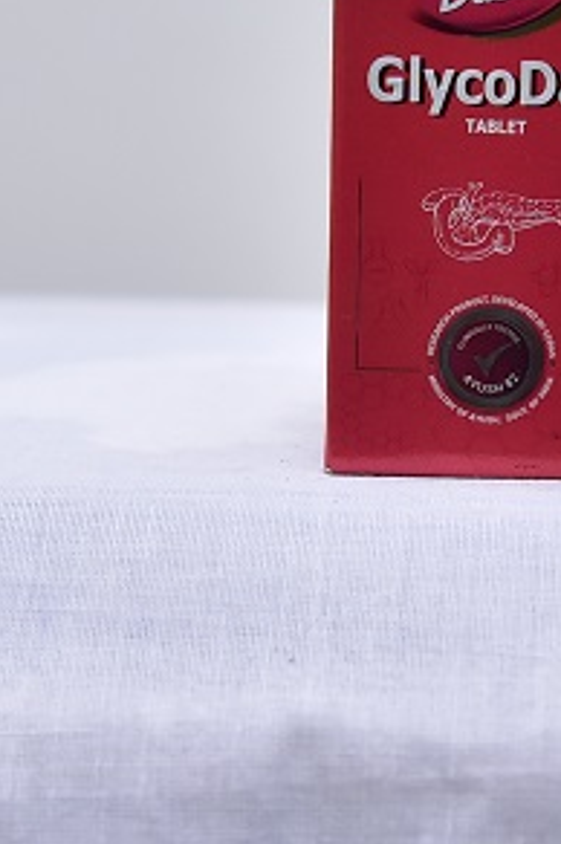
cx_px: 500
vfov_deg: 24.3
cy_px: 220
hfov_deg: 16.2
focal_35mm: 83
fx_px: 1945
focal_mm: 46
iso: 1250
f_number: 4
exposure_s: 1/125
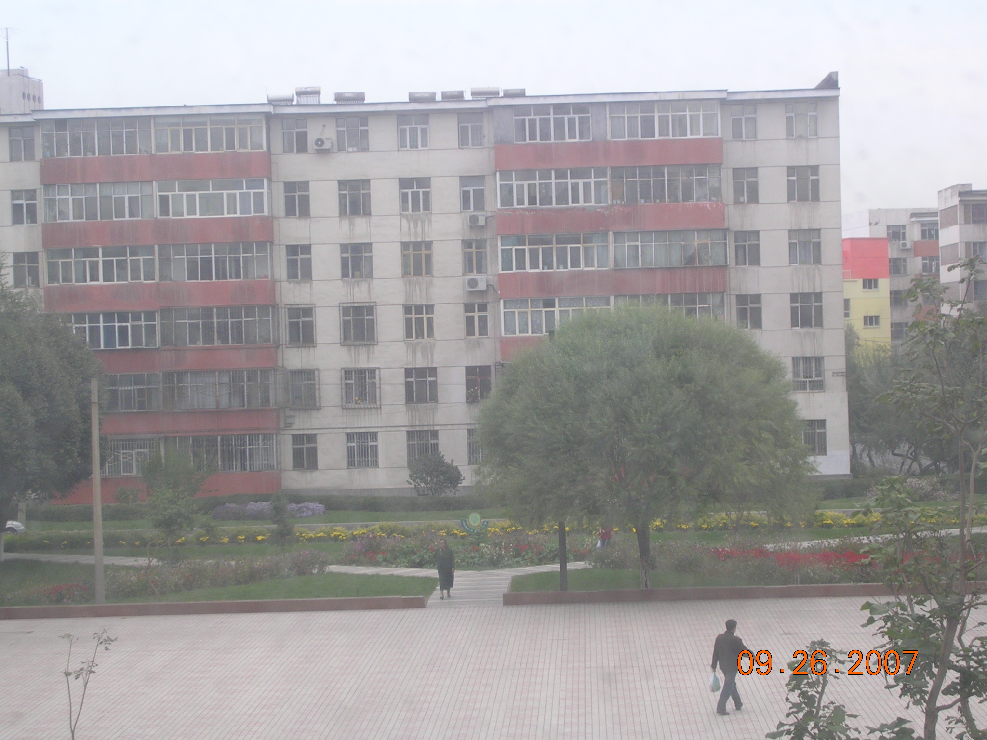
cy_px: 370
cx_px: 494
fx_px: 2452
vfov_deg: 17.2
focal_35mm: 86
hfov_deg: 22.8
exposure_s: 1/97.4
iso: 50
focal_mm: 13
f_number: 4.1
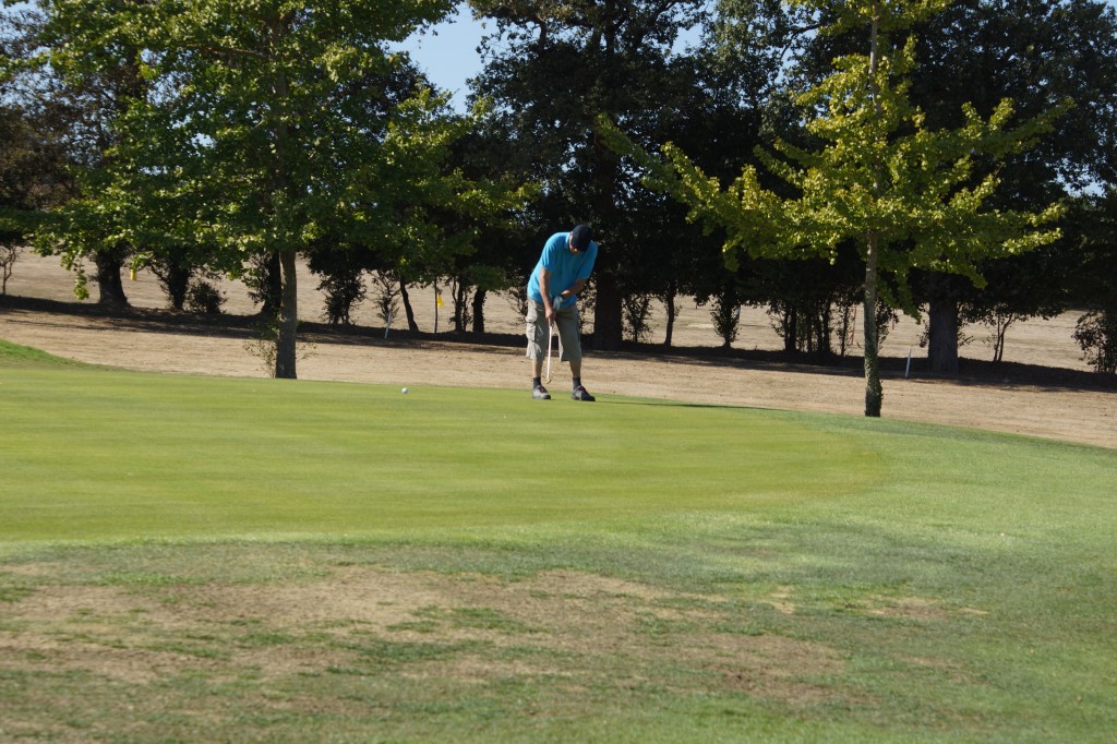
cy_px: 372
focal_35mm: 75
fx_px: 2326
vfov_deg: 18.2
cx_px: 558
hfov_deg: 27.0
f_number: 8
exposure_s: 1/250
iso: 100
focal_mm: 50
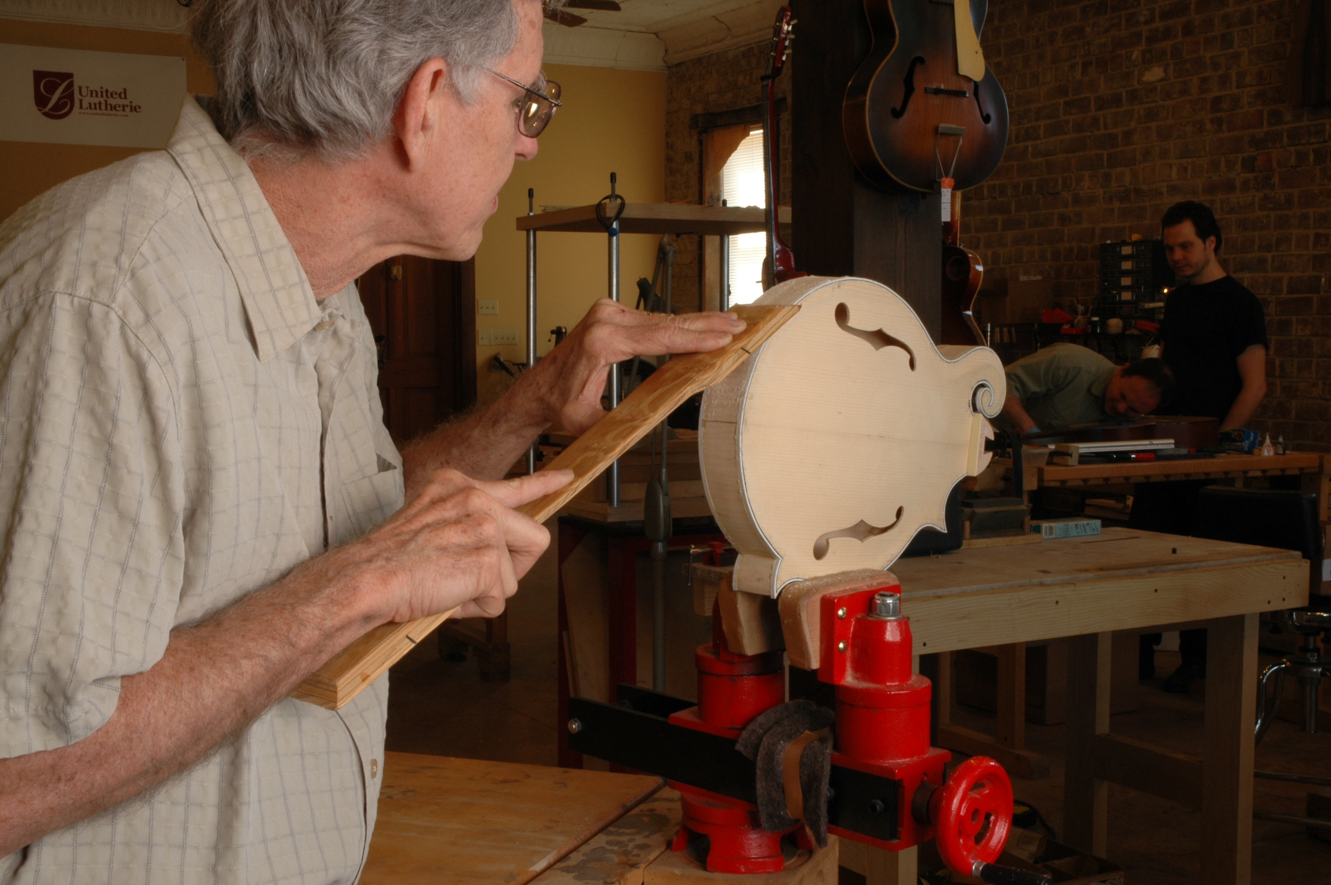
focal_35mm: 46
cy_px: 442
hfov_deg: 42.4
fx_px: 1718
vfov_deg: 28.9
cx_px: 666
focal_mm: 31
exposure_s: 1/1.6
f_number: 25
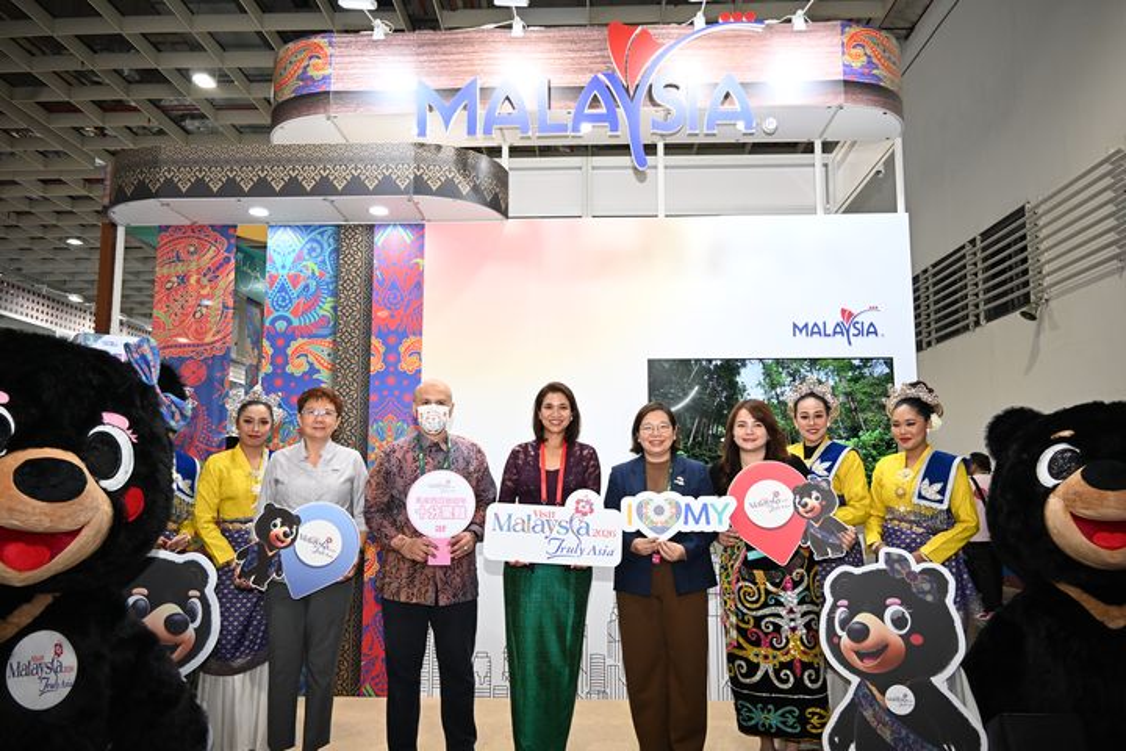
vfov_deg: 47.9
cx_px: 563
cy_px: 376
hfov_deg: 67.4
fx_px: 844
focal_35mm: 27
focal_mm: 18
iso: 800
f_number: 3.5
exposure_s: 1/200
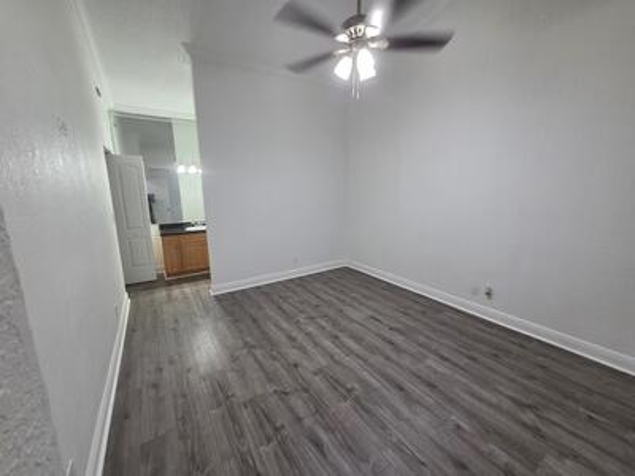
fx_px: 238
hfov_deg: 106.2
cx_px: 318
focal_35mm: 13
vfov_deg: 89.9
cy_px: 238
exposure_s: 1/60
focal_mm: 2.2
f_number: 2.2
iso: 320
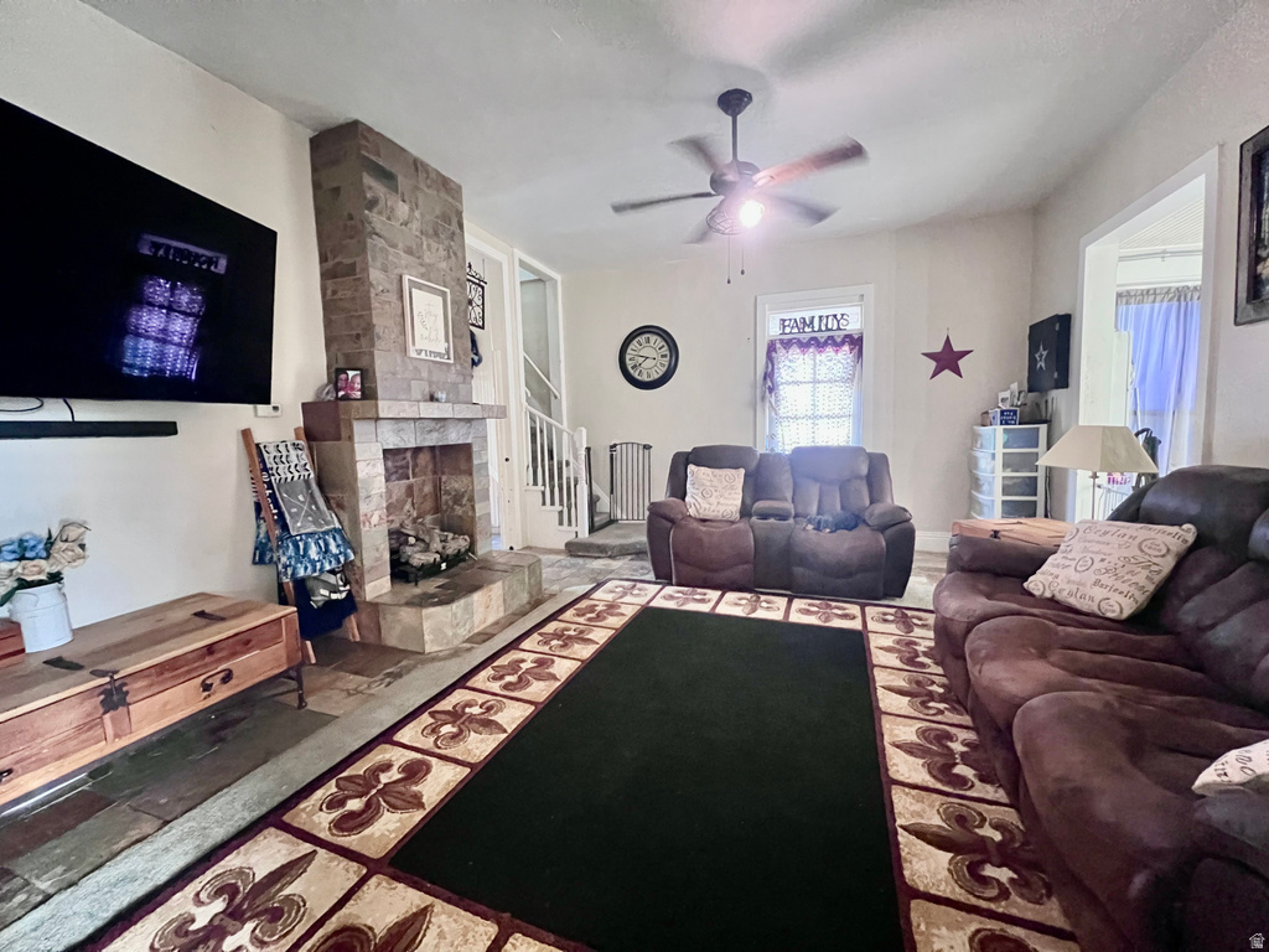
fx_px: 477
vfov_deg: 89.9
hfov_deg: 106.2
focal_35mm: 13
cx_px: 634
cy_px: 476
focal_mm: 1.57
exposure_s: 1/30
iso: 1600
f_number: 1.8
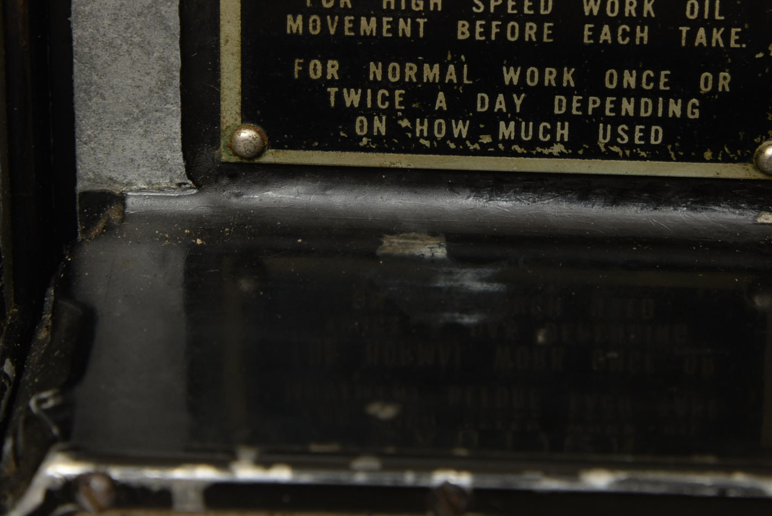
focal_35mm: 182
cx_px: 403
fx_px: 3904
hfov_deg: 11.3
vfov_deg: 7.5
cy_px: 20
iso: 400
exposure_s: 1/125
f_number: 11
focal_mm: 85
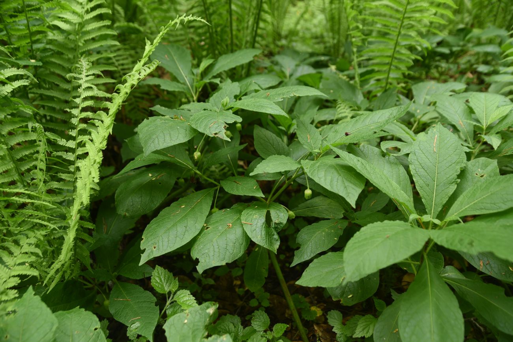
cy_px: 171
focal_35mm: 31
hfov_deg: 60.3
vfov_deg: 42.3
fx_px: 442
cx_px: 256
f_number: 4
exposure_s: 1/125
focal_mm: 31
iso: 320
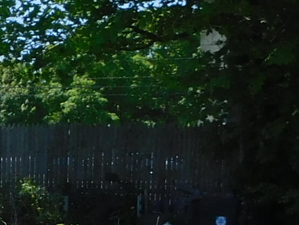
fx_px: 1080
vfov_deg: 11.5
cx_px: -250
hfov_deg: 13.9
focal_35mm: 125
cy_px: 299
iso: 125
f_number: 6
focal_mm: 4
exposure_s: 1/400
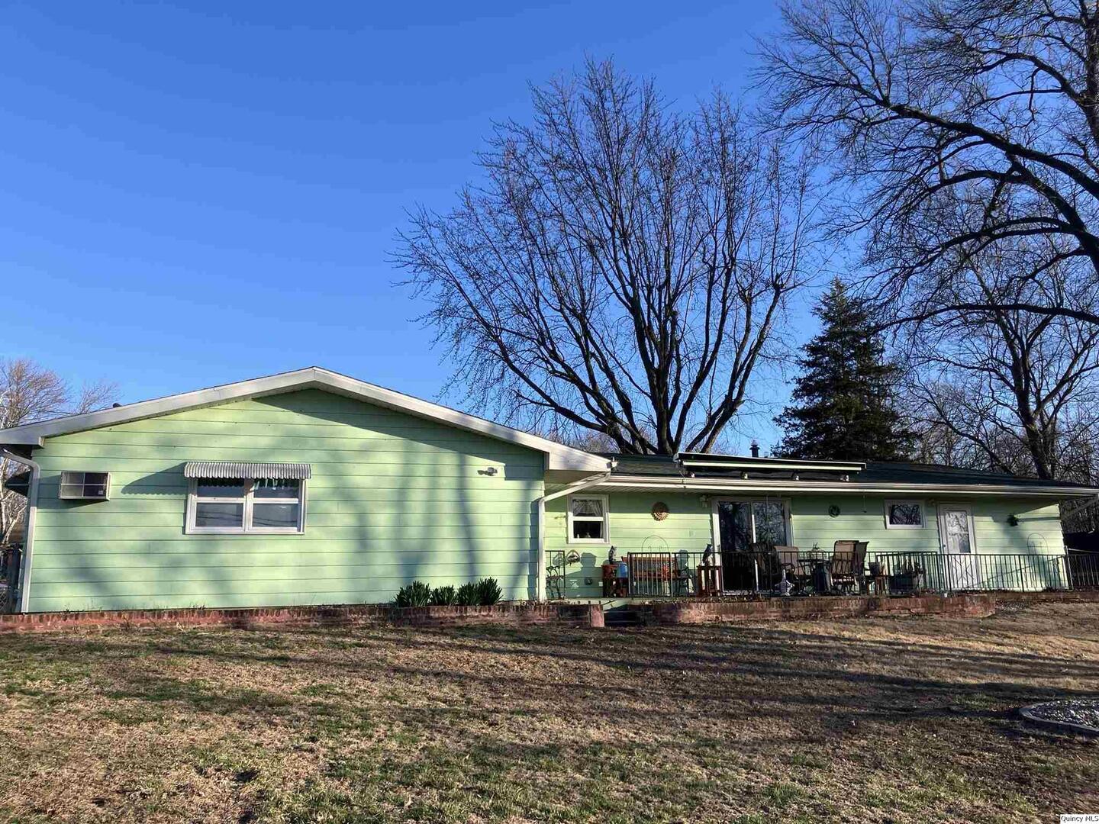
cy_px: 412
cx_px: 550
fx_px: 889
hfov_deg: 63.4
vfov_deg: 49.7
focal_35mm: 28
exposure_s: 1/917
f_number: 1.8
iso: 32
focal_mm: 3.99
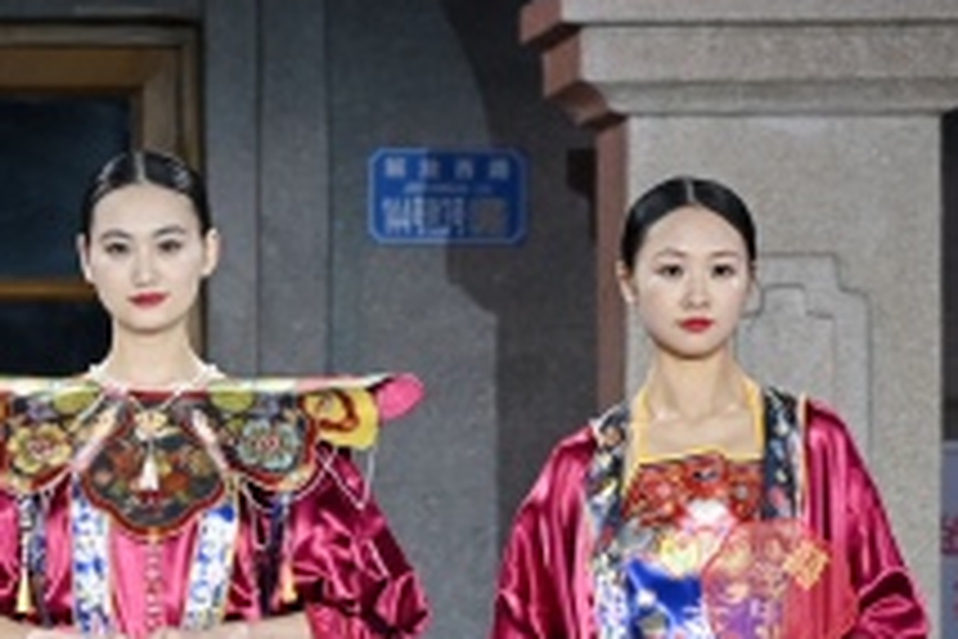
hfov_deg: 4.4
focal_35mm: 465
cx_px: -261
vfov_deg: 3.0
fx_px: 12373
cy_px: 814
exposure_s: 1/500
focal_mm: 110
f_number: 4
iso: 1000
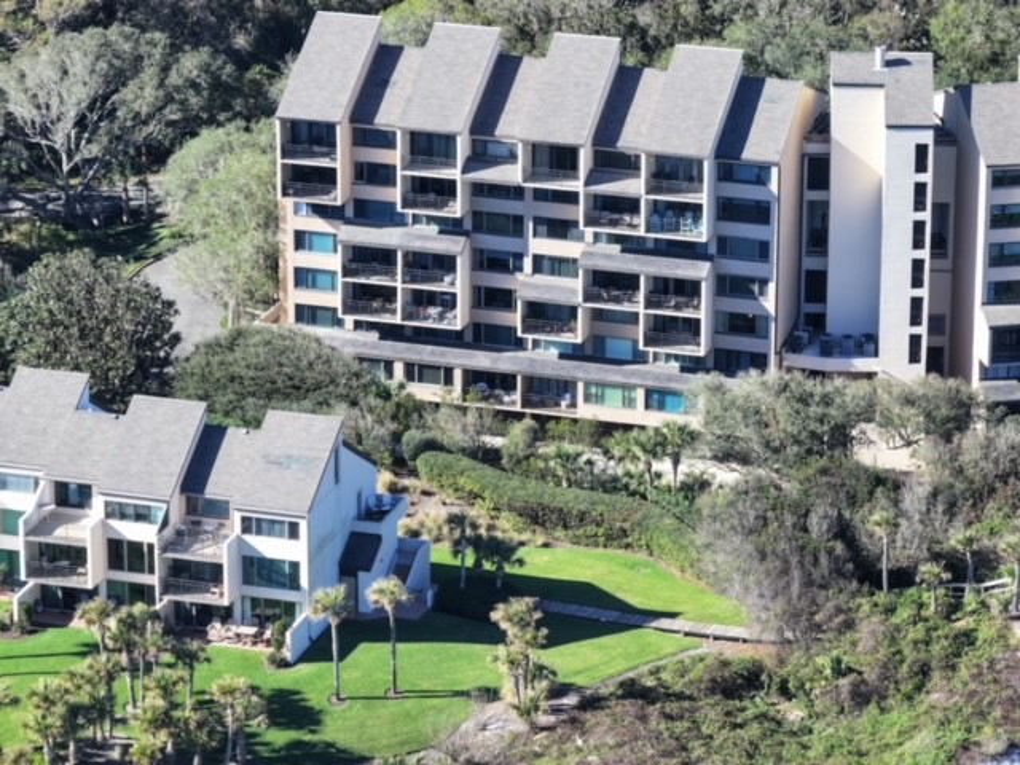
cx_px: 510
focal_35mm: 166
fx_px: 4891
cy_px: 382
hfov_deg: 11.9
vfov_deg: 8.9
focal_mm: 30.71
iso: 100
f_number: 3.4
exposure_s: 1/200
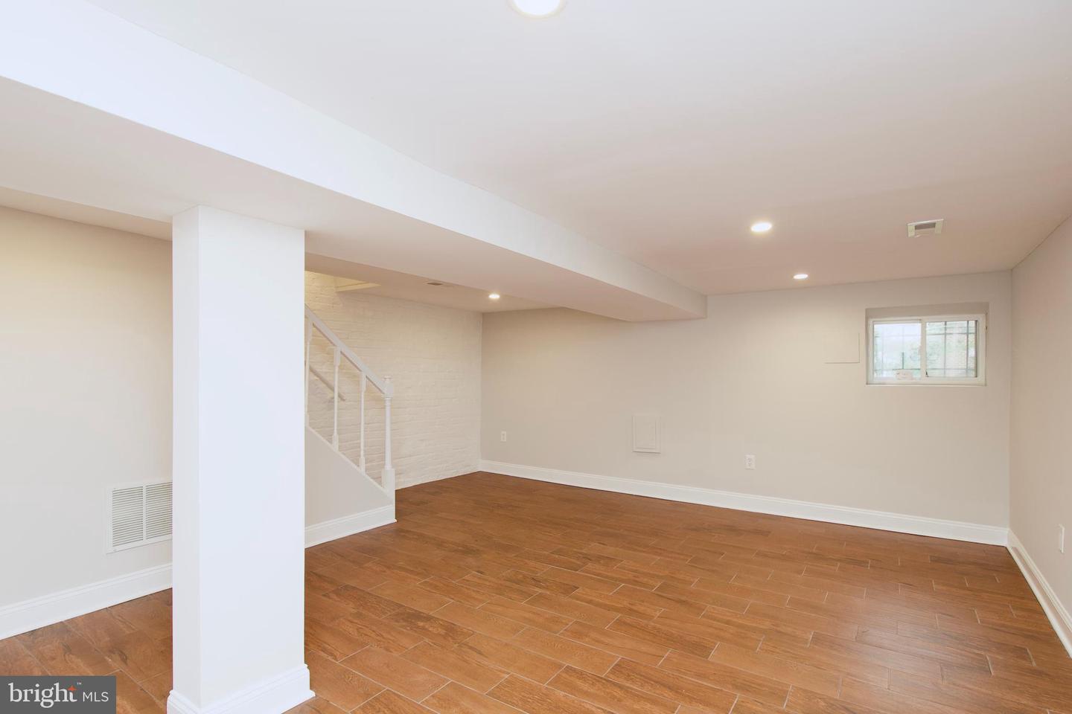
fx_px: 536
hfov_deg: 90.0
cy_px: 357
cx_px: 536
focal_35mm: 18
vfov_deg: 67.4
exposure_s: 1/25
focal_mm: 12
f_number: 7.1
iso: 500
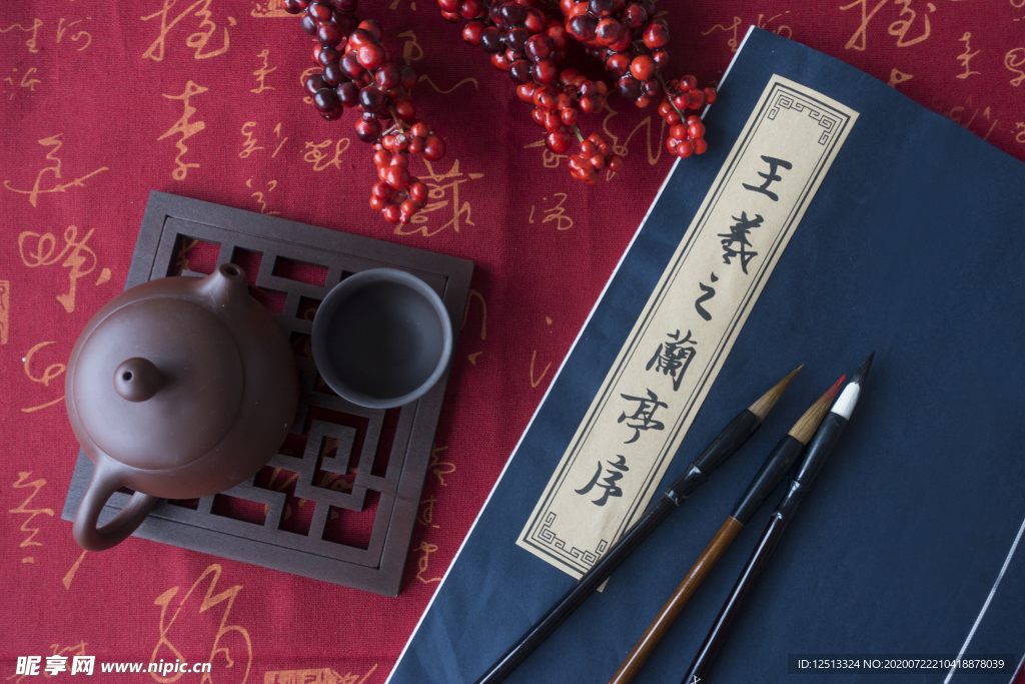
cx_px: 512
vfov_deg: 42.3
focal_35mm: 31
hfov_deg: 60.3
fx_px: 883
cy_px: 342
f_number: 3.2
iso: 200
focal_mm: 11.45
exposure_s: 1/125
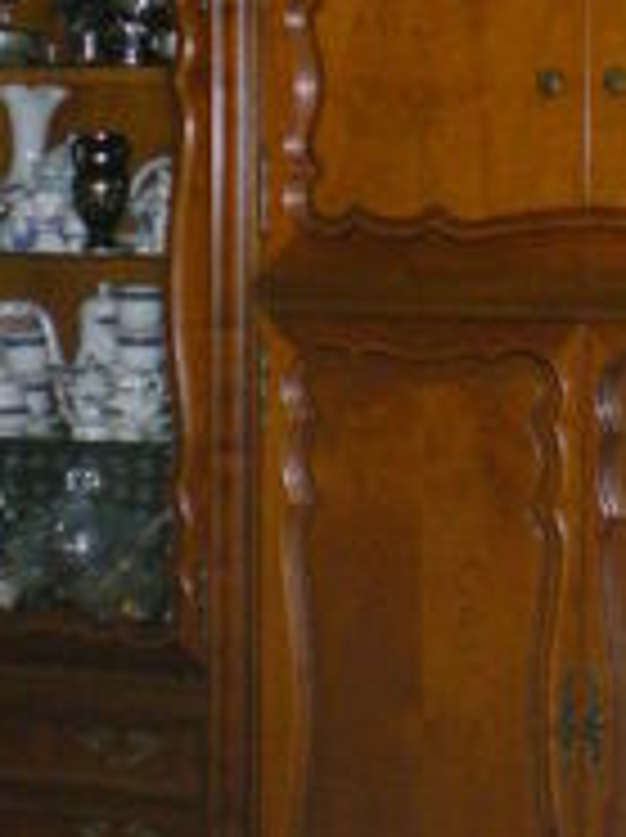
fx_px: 3166
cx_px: 423
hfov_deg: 11.3
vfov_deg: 15.0
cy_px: 216
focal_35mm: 131
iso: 350
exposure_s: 1/60
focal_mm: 6.3
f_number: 3.1
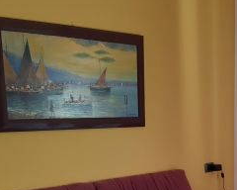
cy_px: 224
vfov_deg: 19.6
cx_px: 264
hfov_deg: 24.0
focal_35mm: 74
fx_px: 519
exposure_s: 1/50
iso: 64
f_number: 1.7
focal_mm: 3.92
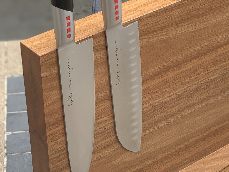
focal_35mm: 129
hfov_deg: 15.2
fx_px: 854
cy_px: 68
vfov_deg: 11.5
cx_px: 191
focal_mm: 6
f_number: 2.4
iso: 16
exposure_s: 1/218
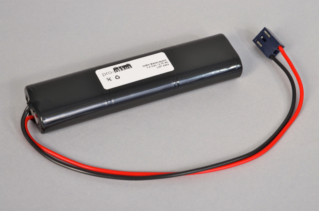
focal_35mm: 105
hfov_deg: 19.5
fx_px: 929
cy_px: 106
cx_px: 160
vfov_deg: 13.0
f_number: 11
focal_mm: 70
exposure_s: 1/160
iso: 200
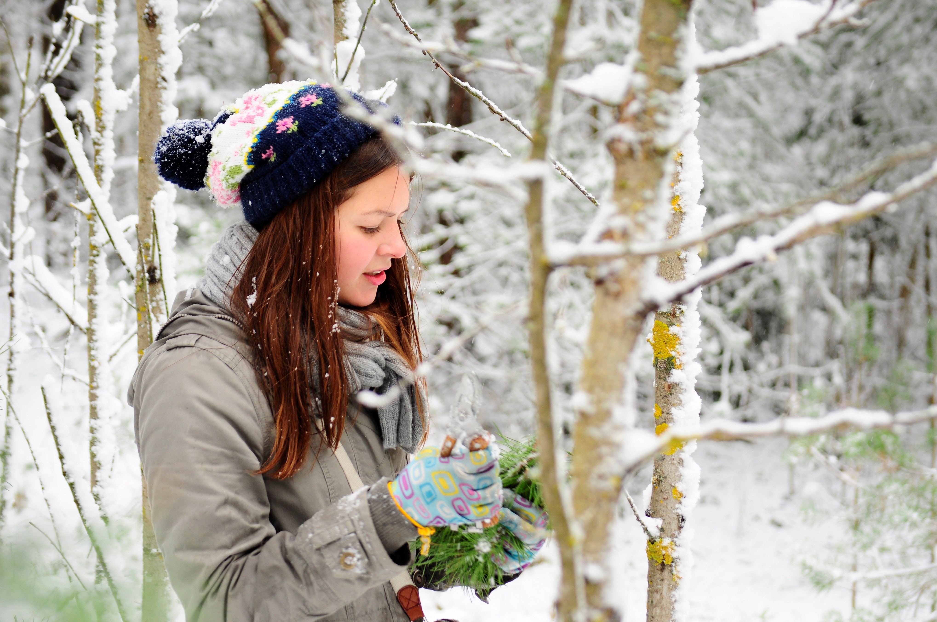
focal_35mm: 102
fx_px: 2651
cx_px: 468
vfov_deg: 13.4
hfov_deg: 20.0
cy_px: 311
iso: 200
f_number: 4.2
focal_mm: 68
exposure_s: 1/125
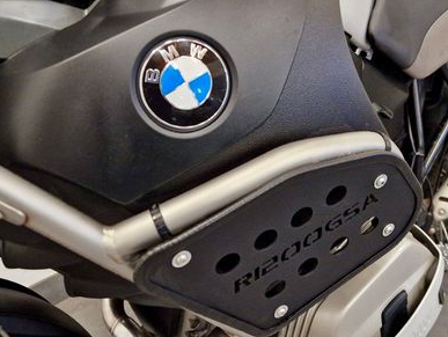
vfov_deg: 36.9
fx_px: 492
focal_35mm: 38
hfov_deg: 48.9
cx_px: 237
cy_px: 87
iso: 800
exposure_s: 1/100
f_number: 1.8
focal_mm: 5.4
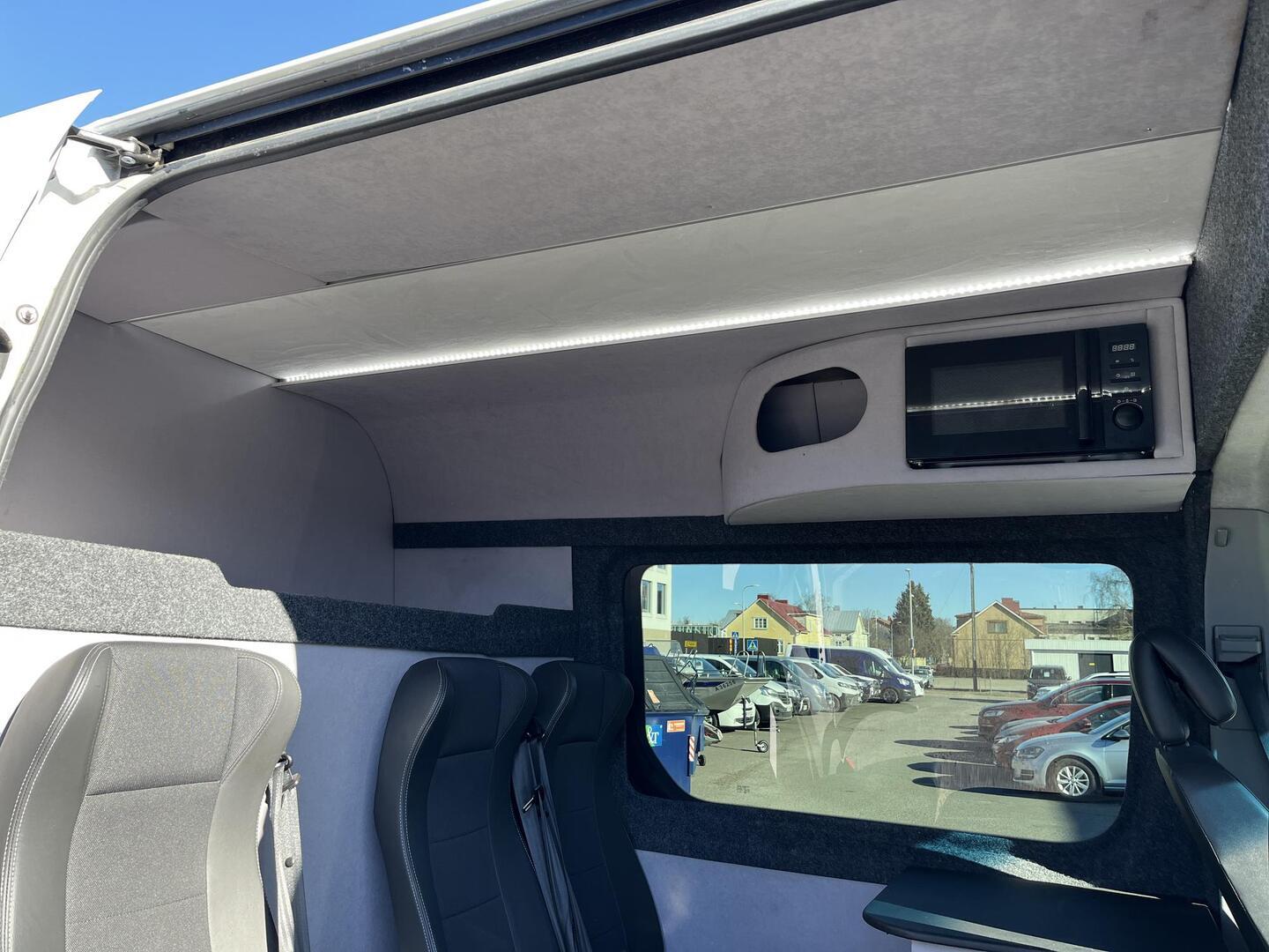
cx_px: 634
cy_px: 476
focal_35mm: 26
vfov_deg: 53.1
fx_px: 953
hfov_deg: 67.3
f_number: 1.6
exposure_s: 1/256
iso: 40
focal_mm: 5.1
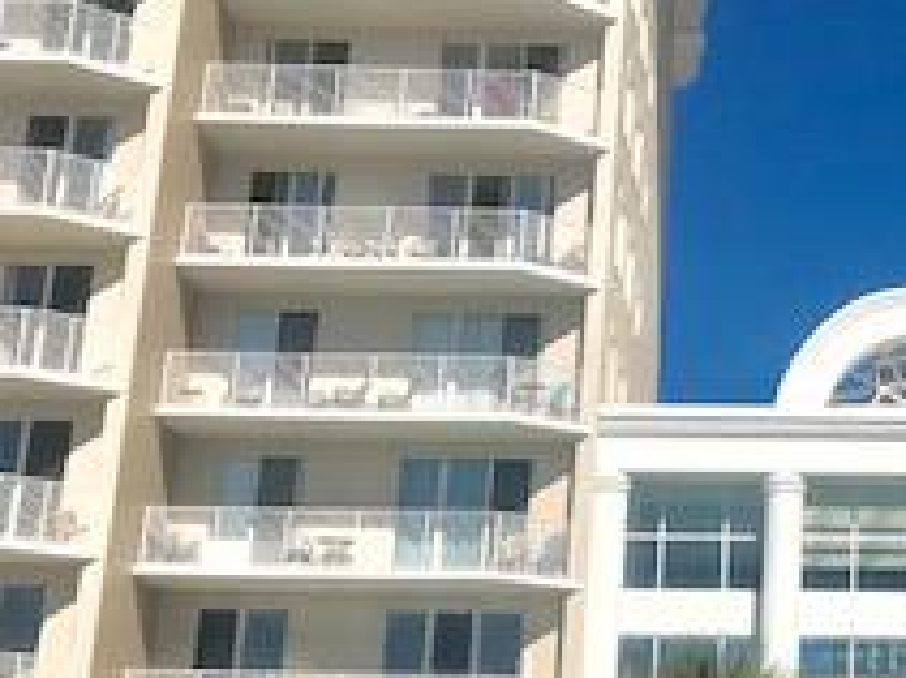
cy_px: -9
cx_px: 927
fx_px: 2223
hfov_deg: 22.1
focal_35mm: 85
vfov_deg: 16.9
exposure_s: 1/6410
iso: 25
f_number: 1.8
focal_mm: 3.99
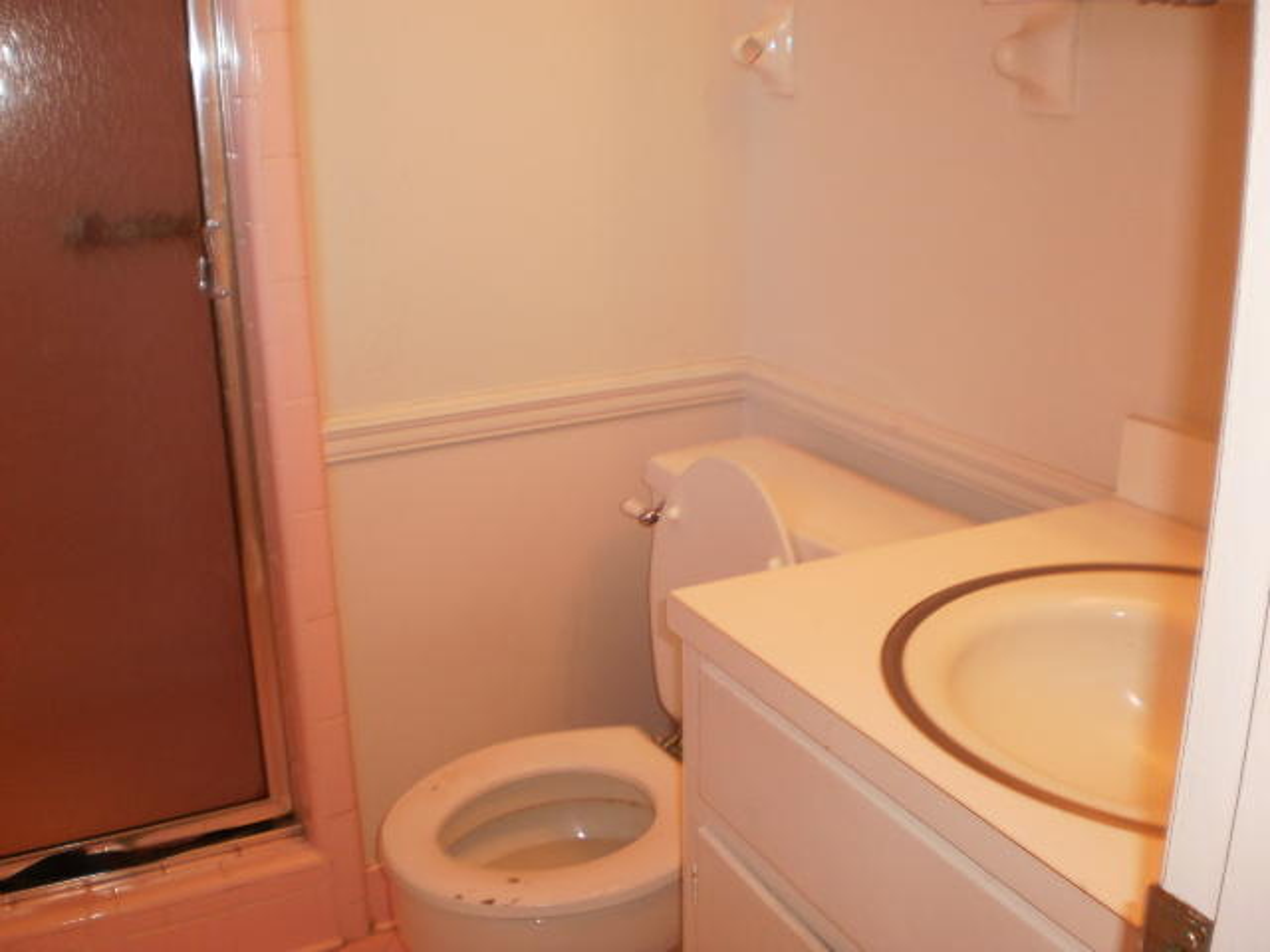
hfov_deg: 51.4
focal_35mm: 36
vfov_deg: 39.7
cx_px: 635
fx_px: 1321
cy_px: 476
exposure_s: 1/30
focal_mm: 6.3
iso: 125
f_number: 3.1
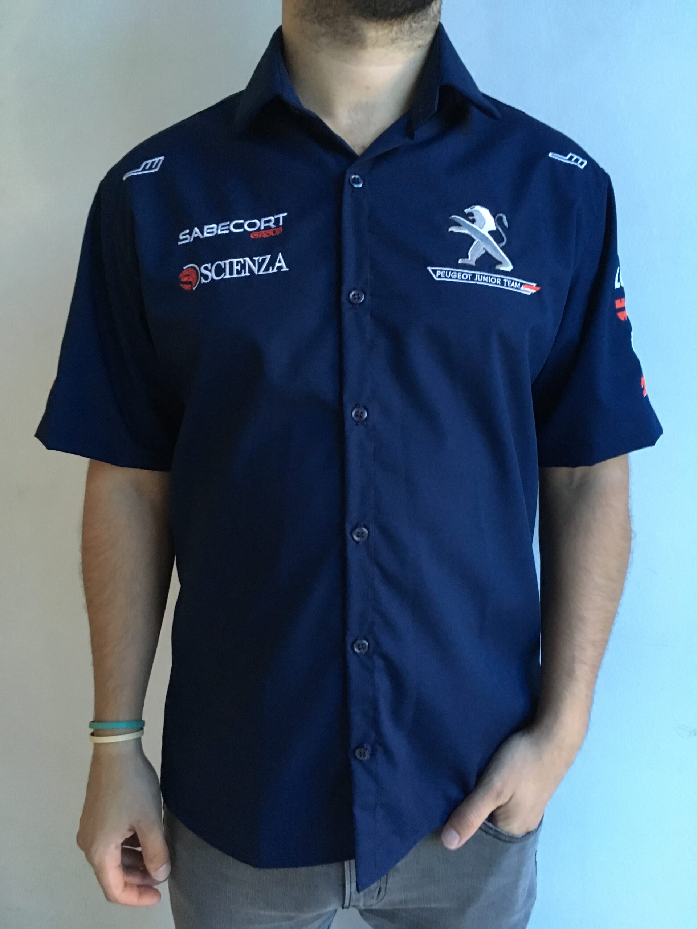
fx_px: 779
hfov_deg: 48.2
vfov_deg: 61.7
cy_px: 464
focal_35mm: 29
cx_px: 348
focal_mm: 4.15
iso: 250
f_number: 2.2
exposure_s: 1/17
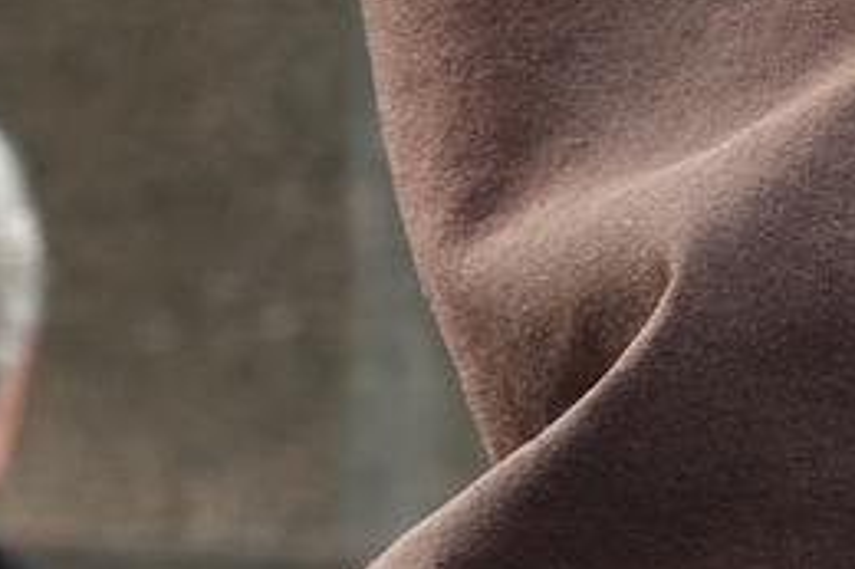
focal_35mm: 770
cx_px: 1457
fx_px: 18275
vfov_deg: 1.8
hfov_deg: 2.7
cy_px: 758
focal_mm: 72
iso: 200
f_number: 4.5
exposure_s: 1/200
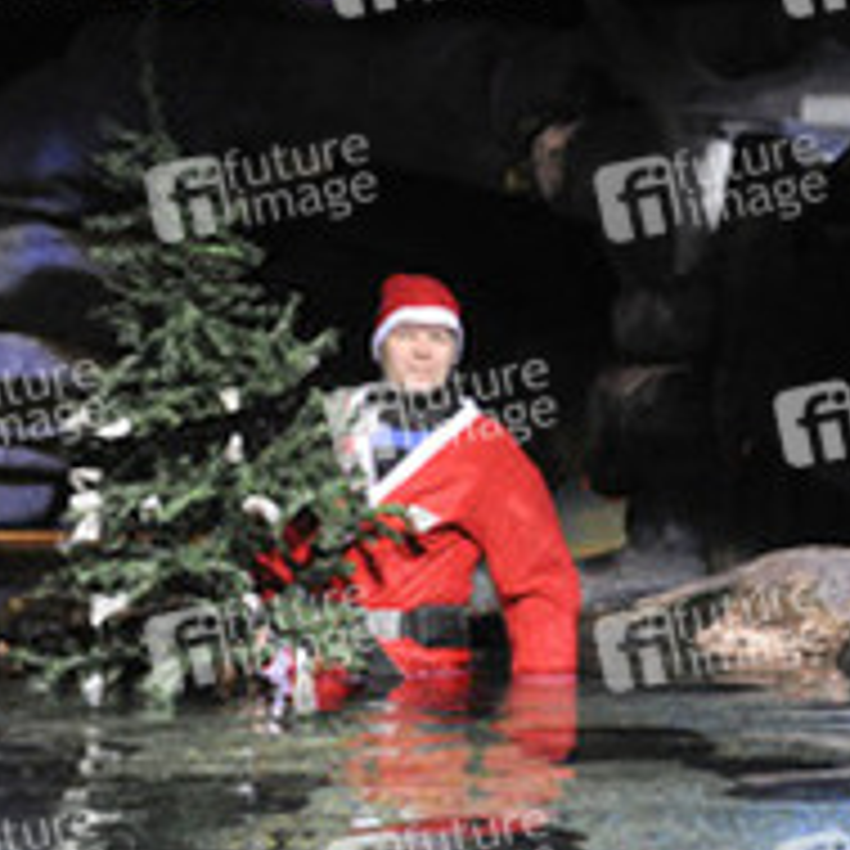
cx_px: 771
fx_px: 1917
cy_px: 301
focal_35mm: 69
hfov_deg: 24.3
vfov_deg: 24.9
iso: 5000
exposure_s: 1/100
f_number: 5.6
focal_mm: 34
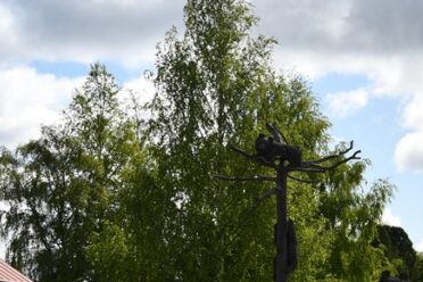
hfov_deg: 16.3
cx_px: 401
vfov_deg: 11.0
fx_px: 1457
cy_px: 186
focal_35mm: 124
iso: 100
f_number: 11
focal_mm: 30
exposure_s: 1/250
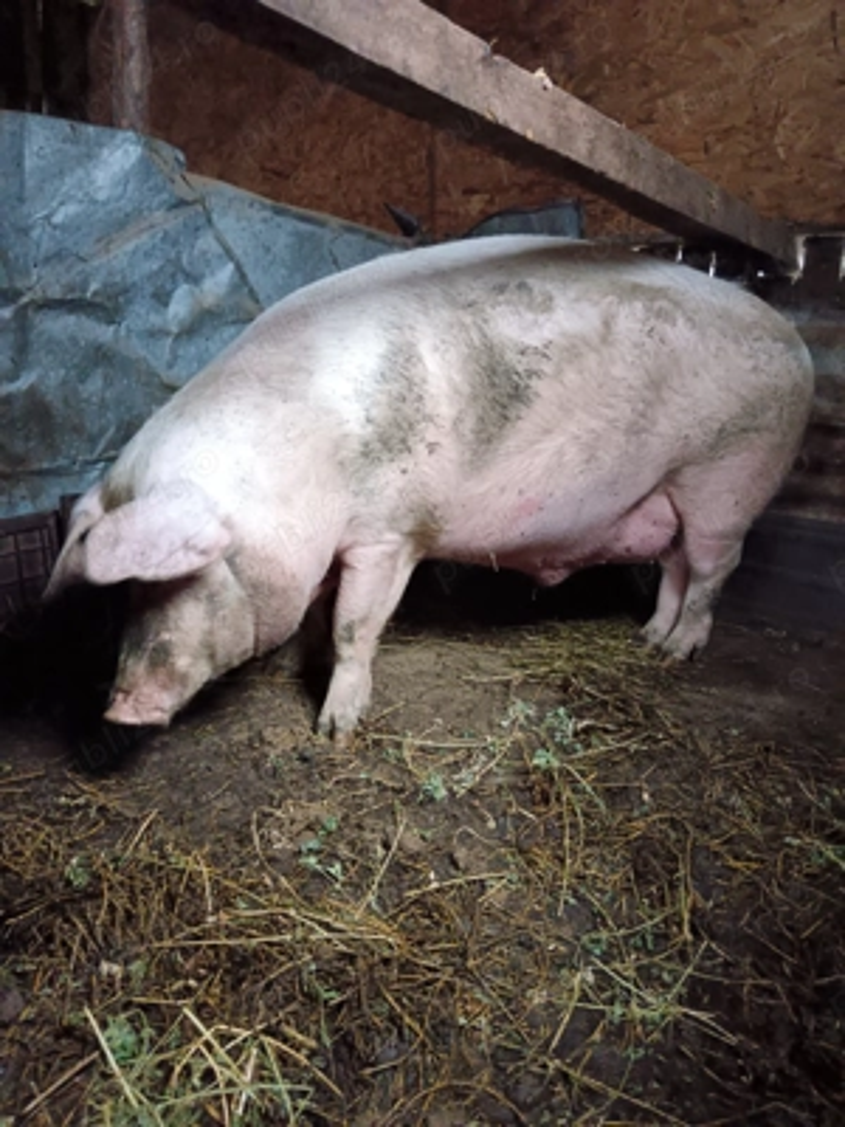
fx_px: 879
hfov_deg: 51.4
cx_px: 422
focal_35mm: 27
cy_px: 564
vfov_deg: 65.3
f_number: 1.9
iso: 4583
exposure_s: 1/50
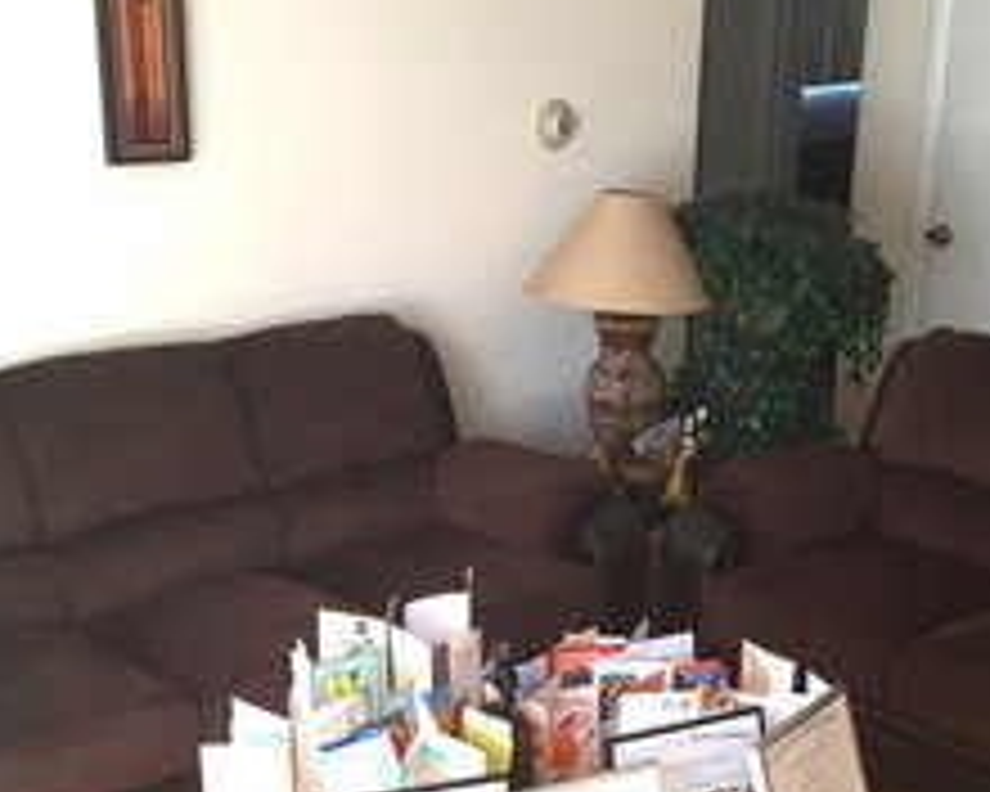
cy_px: 675
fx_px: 1612
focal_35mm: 55
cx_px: 547
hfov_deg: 34.1
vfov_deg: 26.9
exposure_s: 1/30
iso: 64
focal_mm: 4.15
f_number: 2.2
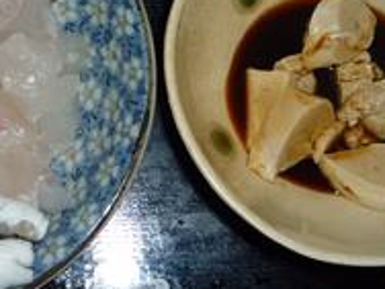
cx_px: 98
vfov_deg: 22.8
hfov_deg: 29.8
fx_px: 712
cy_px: 98
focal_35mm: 64
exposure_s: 1/30
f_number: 4
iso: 100
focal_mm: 5.2
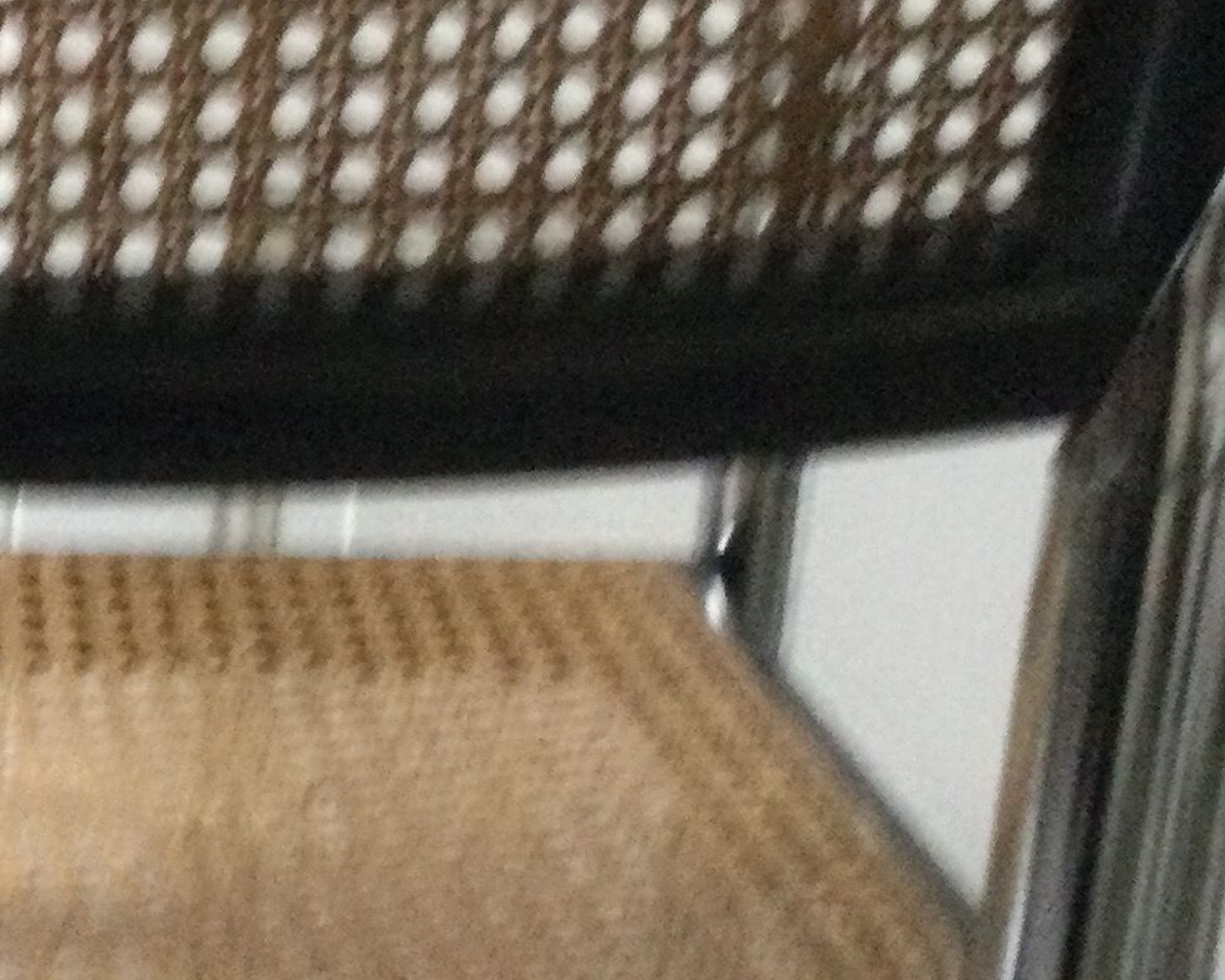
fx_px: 3661
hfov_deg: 18.2
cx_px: -170
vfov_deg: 15.1
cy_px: 895
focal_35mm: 101
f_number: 2.4
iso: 200
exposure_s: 1/20
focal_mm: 3.3
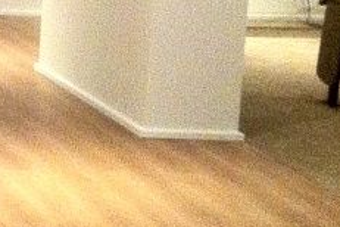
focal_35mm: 161
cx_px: -344
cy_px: 43
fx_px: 1520
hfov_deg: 11.5
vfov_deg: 8.5
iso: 500
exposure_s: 1/15
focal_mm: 3.85
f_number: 2.8
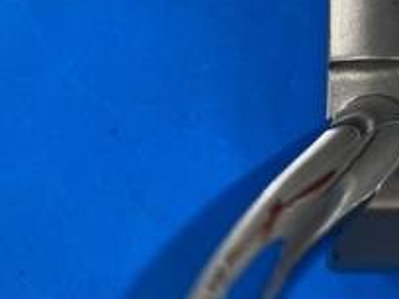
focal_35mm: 88
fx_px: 1014
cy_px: -139
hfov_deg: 20.5
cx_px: 501
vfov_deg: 15.6
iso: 40
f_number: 1.8
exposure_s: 1/50
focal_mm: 3.99
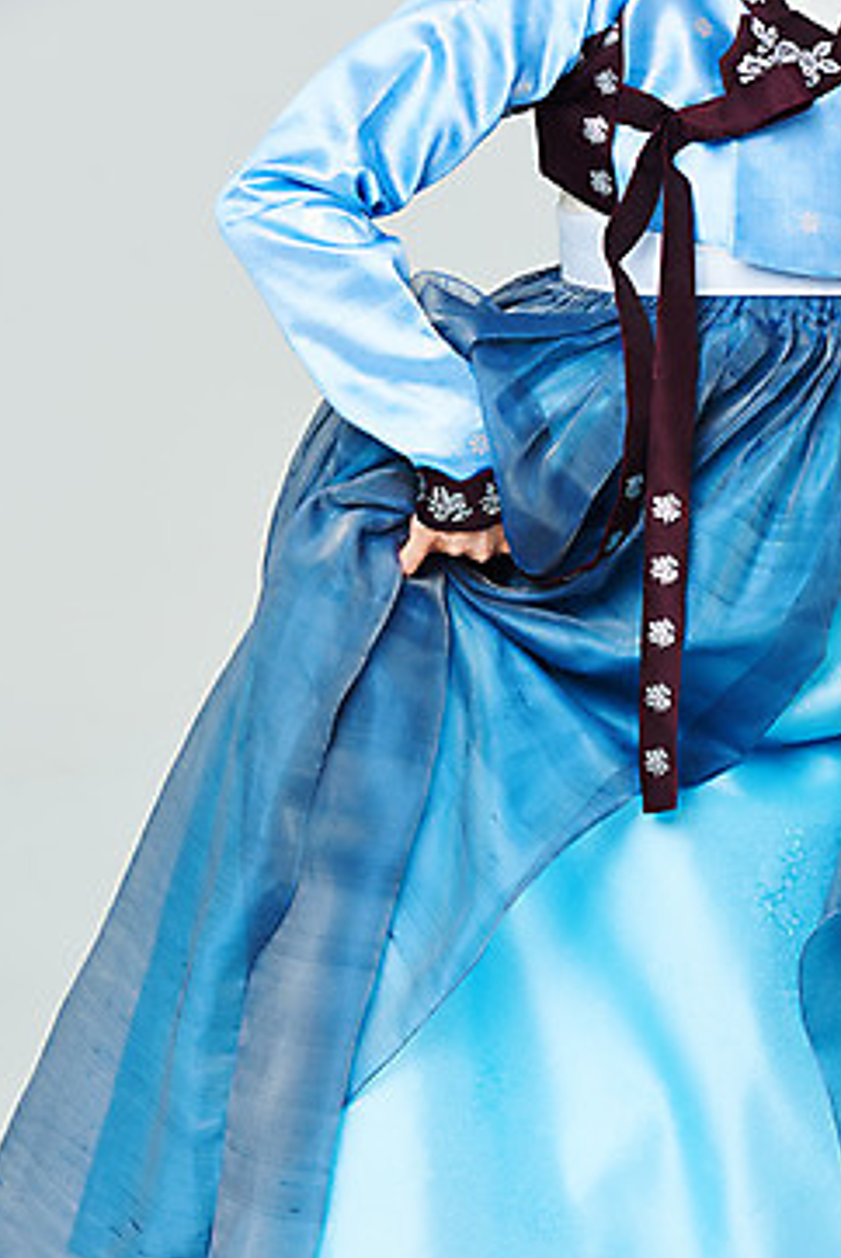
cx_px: 412
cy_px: 657
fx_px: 7729
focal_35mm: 221
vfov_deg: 9.3
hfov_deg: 6.2
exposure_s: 1/125
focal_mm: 200
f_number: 11
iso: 100
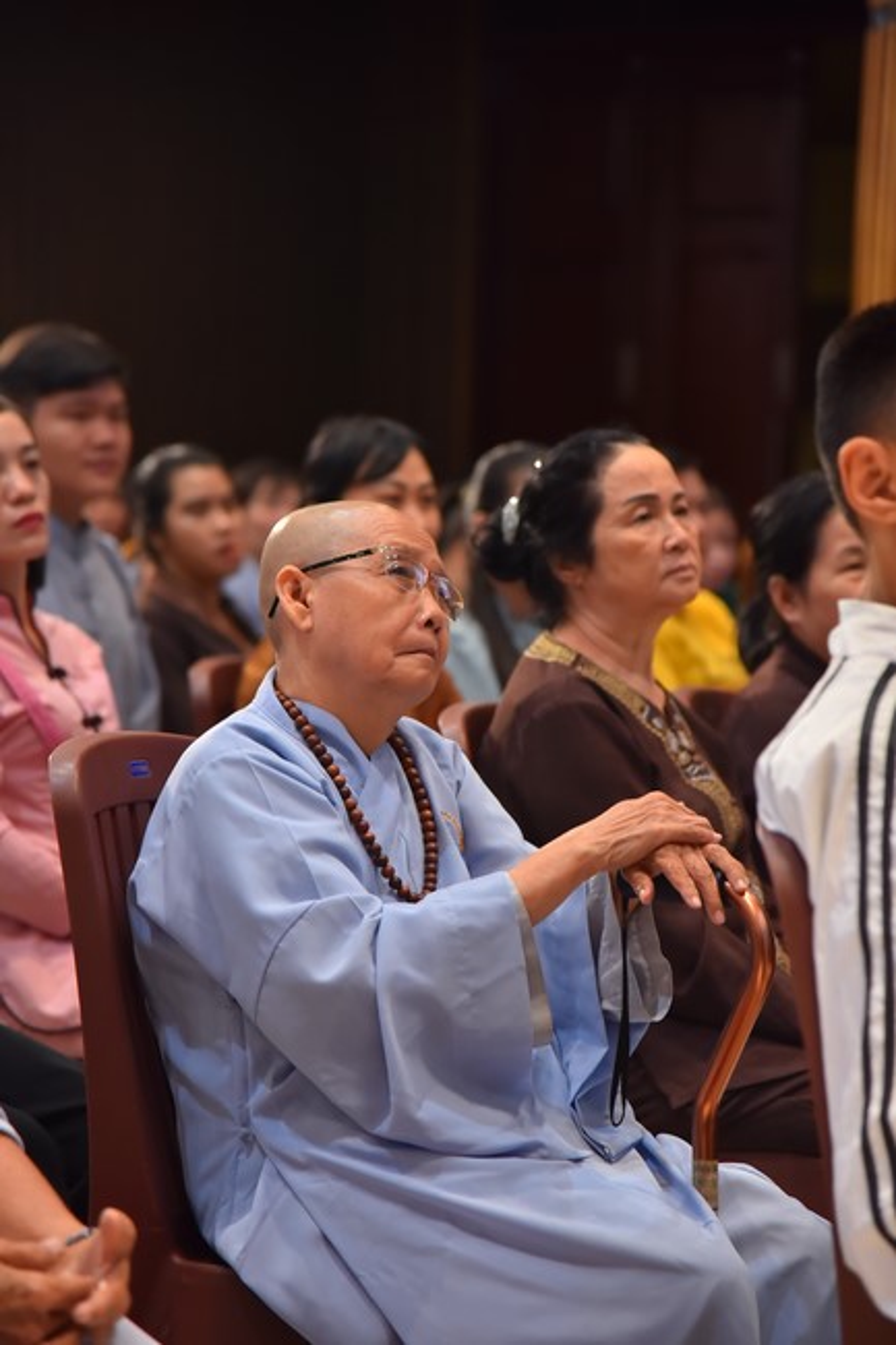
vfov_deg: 17.1
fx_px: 4482
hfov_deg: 11.4
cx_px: 448
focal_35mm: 120
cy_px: 672
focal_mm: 120
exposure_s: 1/125
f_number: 4.5
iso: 1250
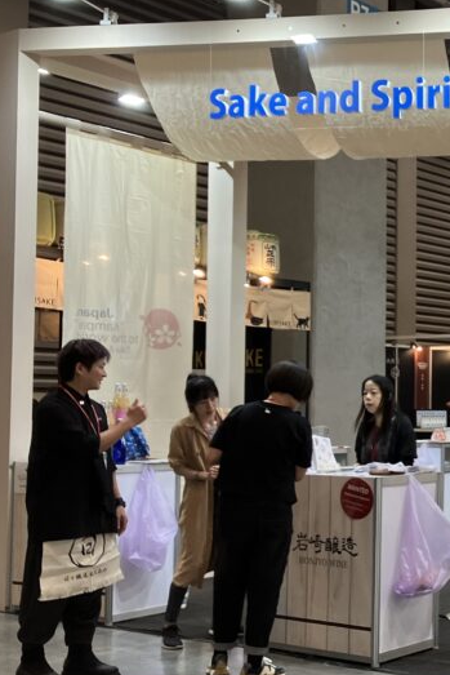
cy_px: 377
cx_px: 646
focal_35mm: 57
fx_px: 1068
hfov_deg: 20.8
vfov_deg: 35.0
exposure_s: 1/60
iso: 50
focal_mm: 3.99
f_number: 1.8
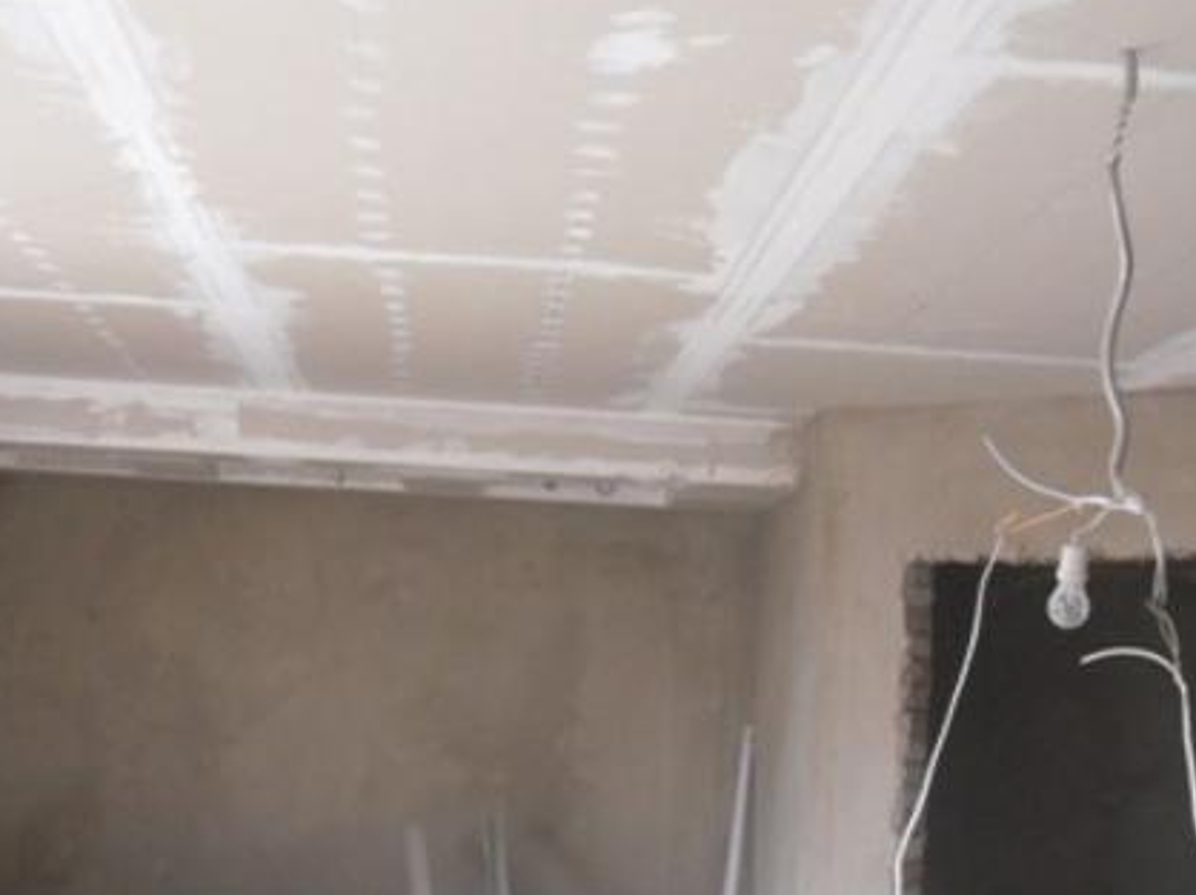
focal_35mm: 67
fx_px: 2314
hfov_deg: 29.0
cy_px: 641
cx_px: 609
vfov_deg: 21.8
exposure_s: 1/45
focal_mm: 6.3
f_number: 3.5
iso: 200
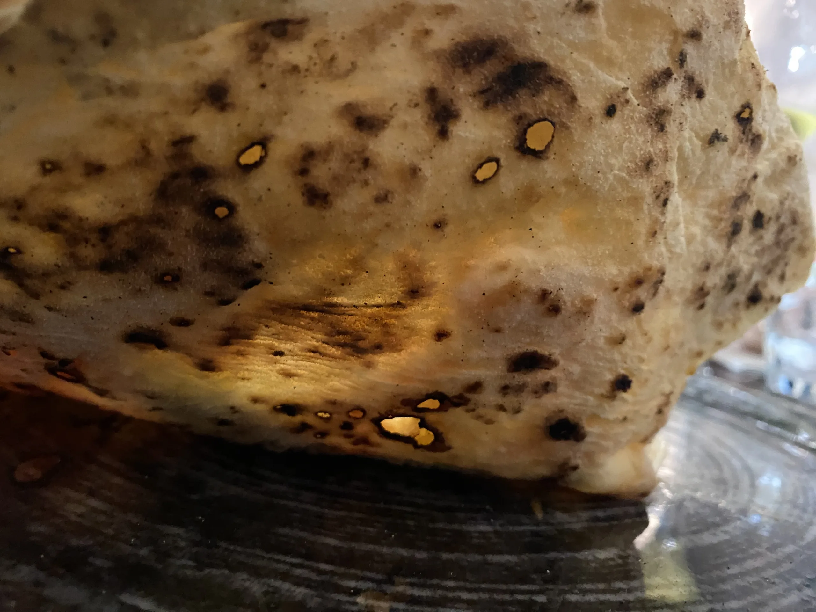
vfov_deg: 53.1
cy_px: 306
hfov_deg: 67.3
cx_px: 408
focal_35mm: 26
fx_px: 613
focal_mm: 4.25
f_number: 1.8
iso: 800
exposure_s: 1/25
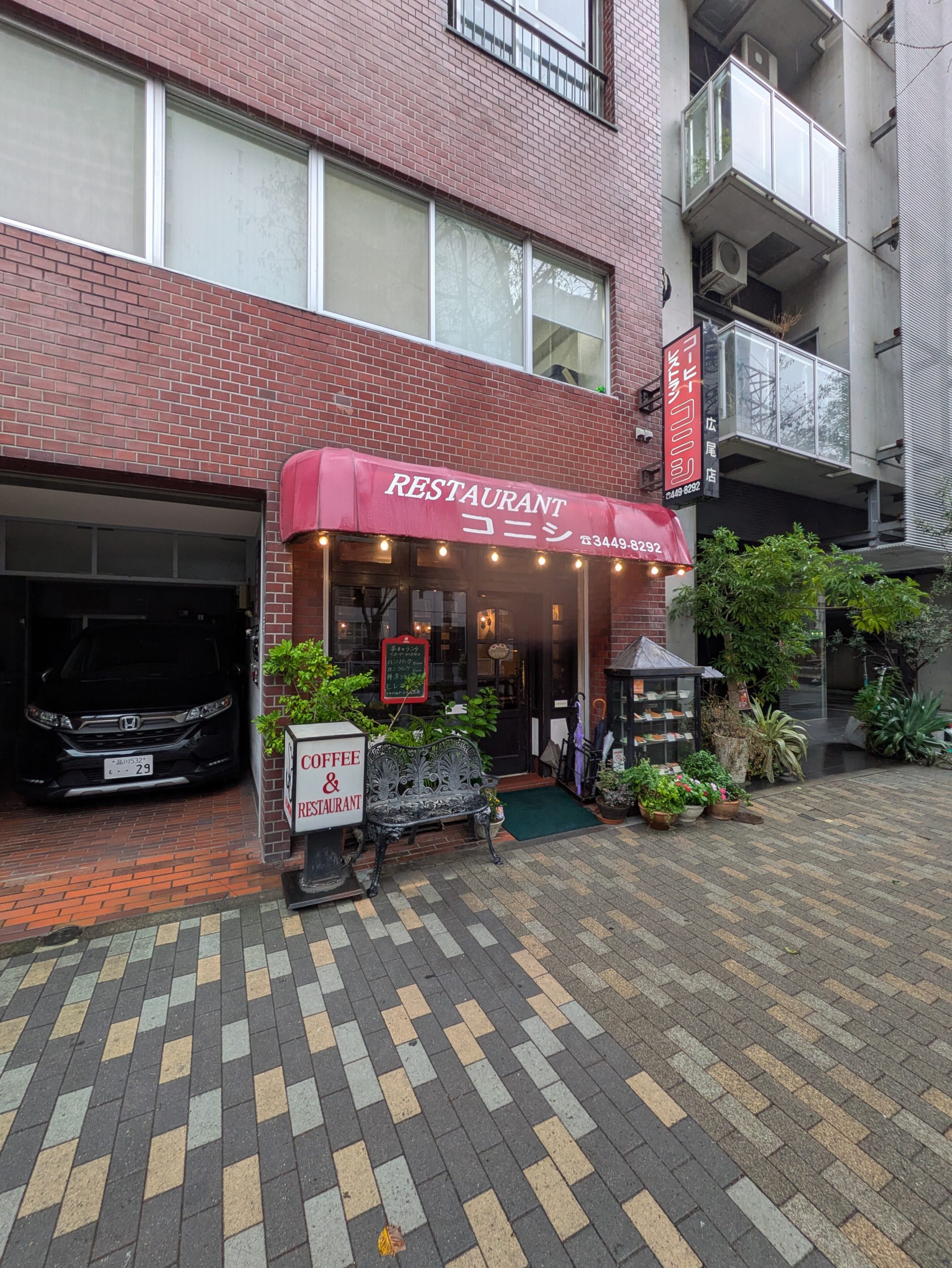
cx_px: 476
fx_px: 513
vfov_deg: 102.0
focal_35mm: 14
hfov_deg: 85.7
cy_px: 634
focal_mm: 1.83
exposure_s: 1/151
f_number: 2.2
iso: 61
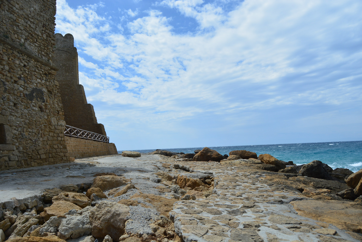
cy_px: 121
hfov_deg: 67.4
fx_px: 271
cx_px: 181
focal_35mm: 27
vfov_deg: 47.9
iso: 250
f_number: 5
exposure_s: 1/2500
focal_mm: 18
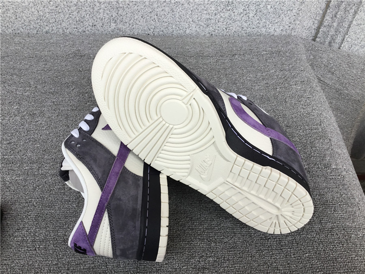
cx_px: 182
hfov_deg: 58.4
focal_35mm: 31
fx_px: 327
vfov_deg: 45.4
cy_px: 137
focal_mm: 3.3
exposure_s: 1/100
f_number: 2.4
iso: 25
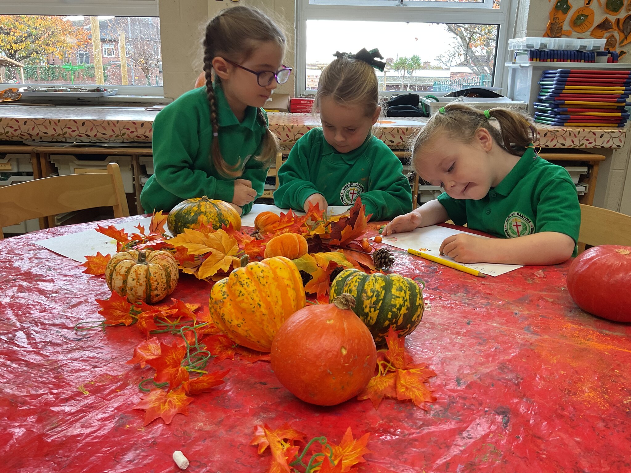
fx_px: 529
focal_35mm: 29
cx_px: 316
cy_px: 236
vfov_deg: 48.2
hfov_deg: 61.7
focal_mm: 3
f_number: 1.8
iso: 64
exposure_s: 1/50
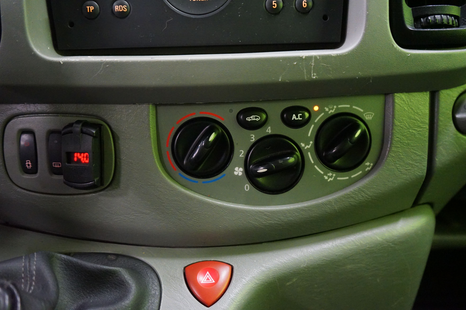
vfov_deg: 40.0
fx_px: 427
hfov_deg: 57.2
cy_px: 155
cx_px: 233
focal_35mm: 33
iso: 6400
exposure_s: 1/15
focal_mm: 33
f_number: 4
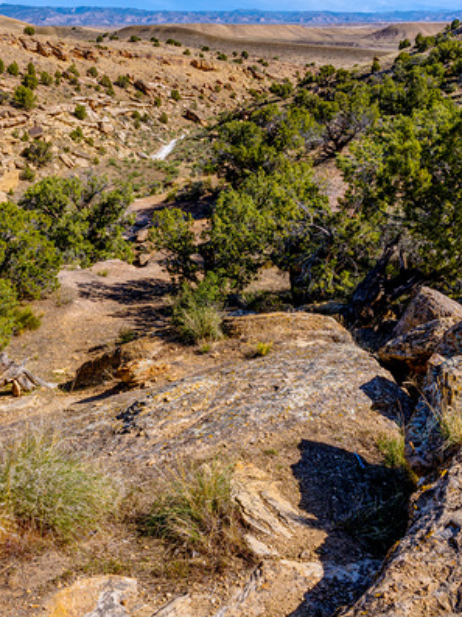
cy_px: 240
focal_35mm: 35
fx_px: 623
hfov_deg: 40.3
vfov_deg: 52.2
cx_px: 165
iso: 100
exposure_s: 1/200
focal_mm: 24
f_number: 16
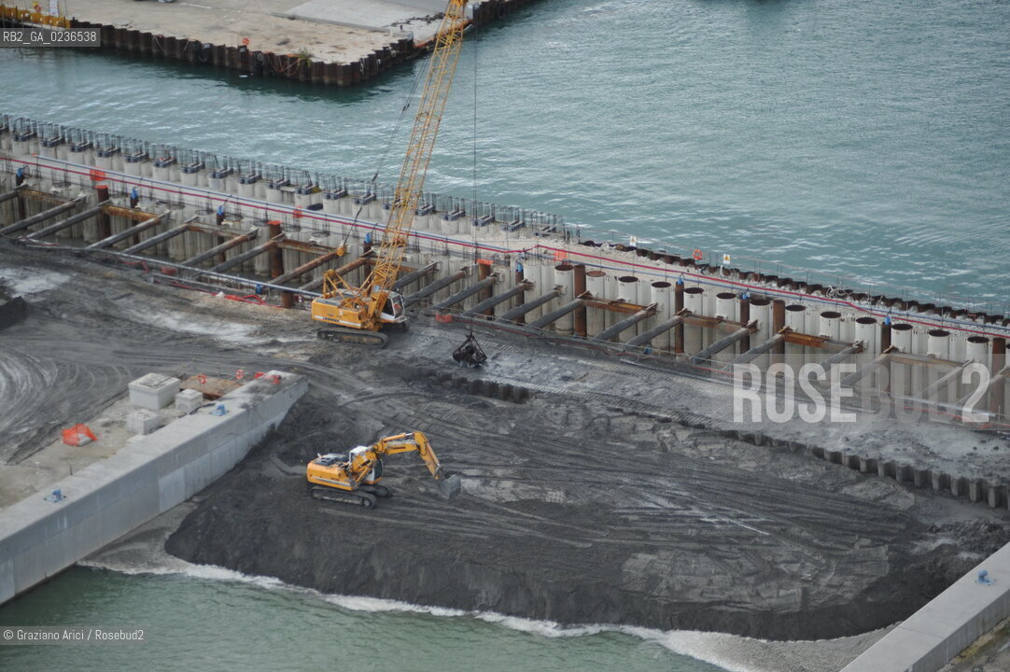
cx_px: 505
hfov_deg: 15.8
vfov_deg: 10.5
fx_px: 3645
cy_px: 336
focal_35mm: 130
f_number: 4.2
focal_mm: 130
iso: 800
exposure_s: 1/1000
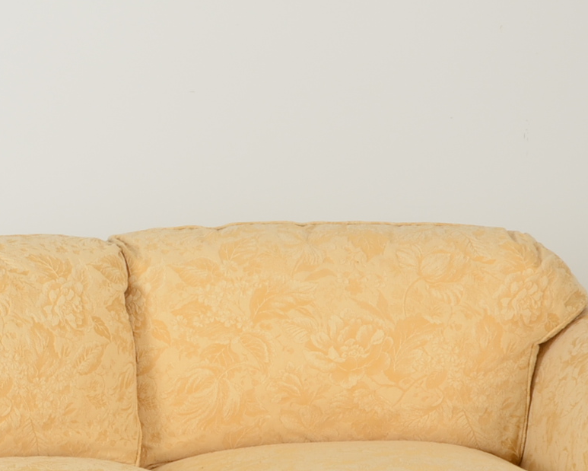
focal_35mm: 188
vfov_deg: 8.1
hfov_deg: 10.2
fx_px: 3273
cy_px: 574
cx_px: -45
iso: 200
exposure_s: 1/125
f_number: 14
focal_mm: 42
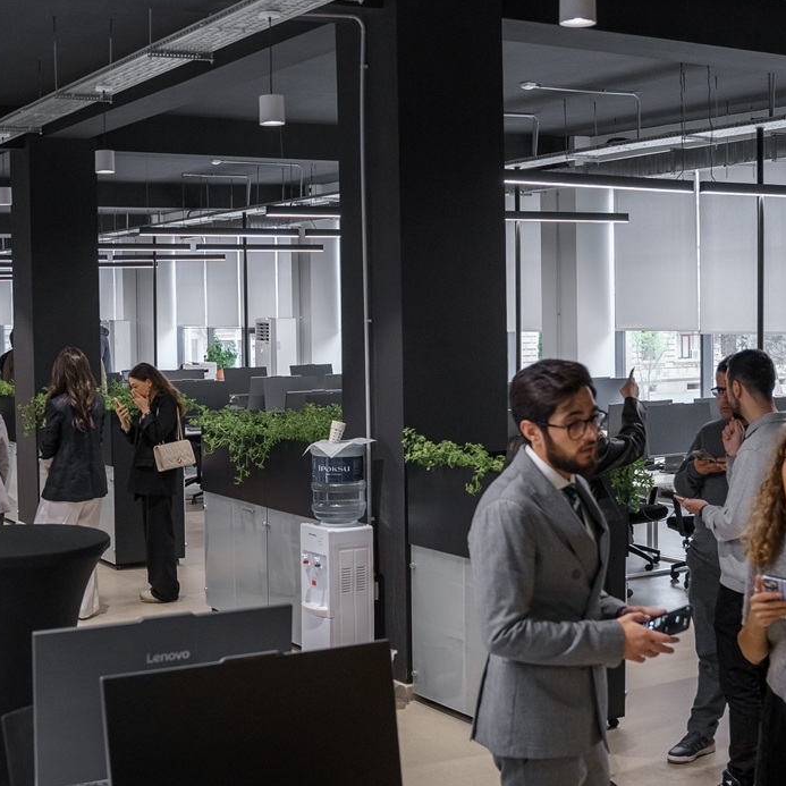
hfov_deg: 32.1
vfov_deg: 32.2
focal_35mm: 53
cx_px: 307
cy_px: 388
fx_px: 1362
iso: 1000
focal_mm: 24
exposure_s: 1/125
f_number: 2.8
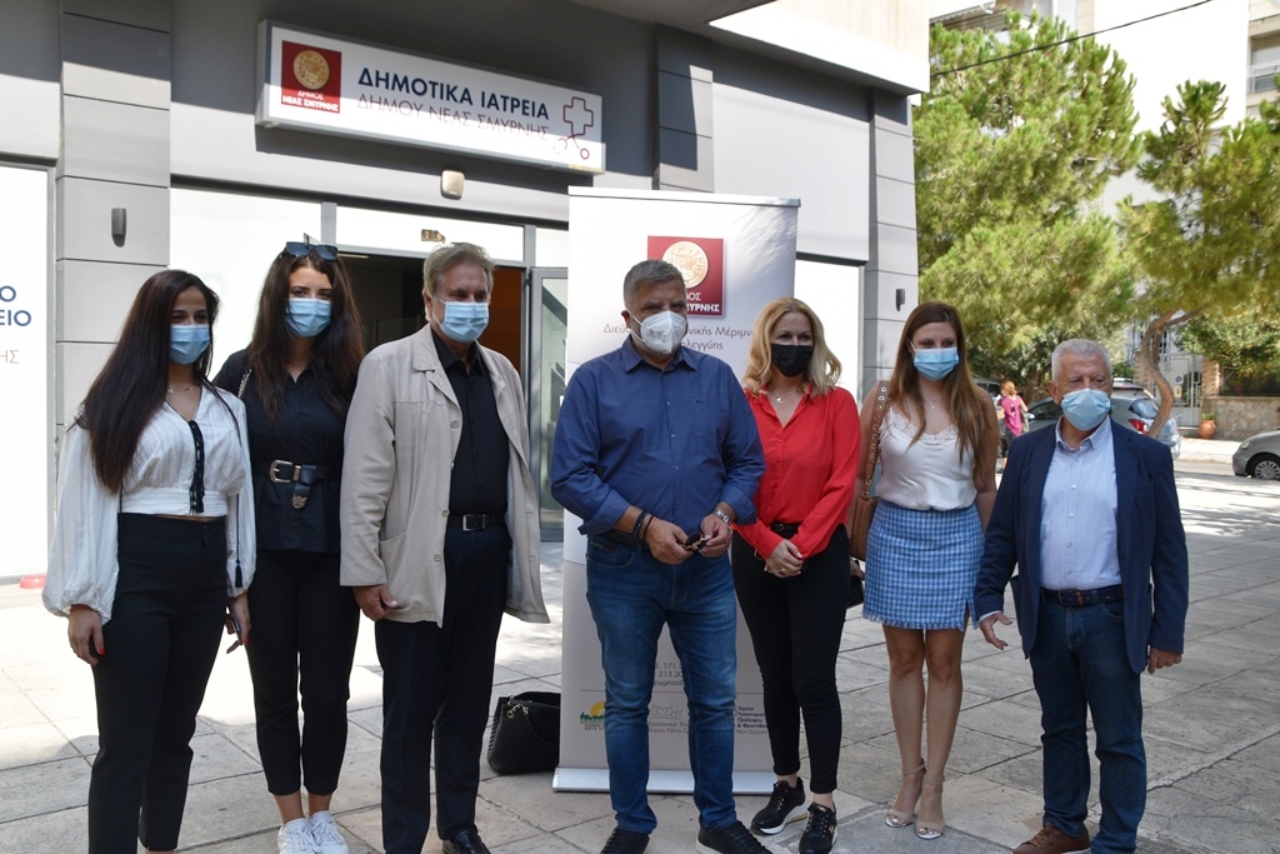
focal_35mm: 32
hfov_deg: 59.5
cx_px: 640
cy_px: 427
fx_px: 1120
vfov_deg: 41.7
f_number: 8
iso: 160
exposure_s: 1/250
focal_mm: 21
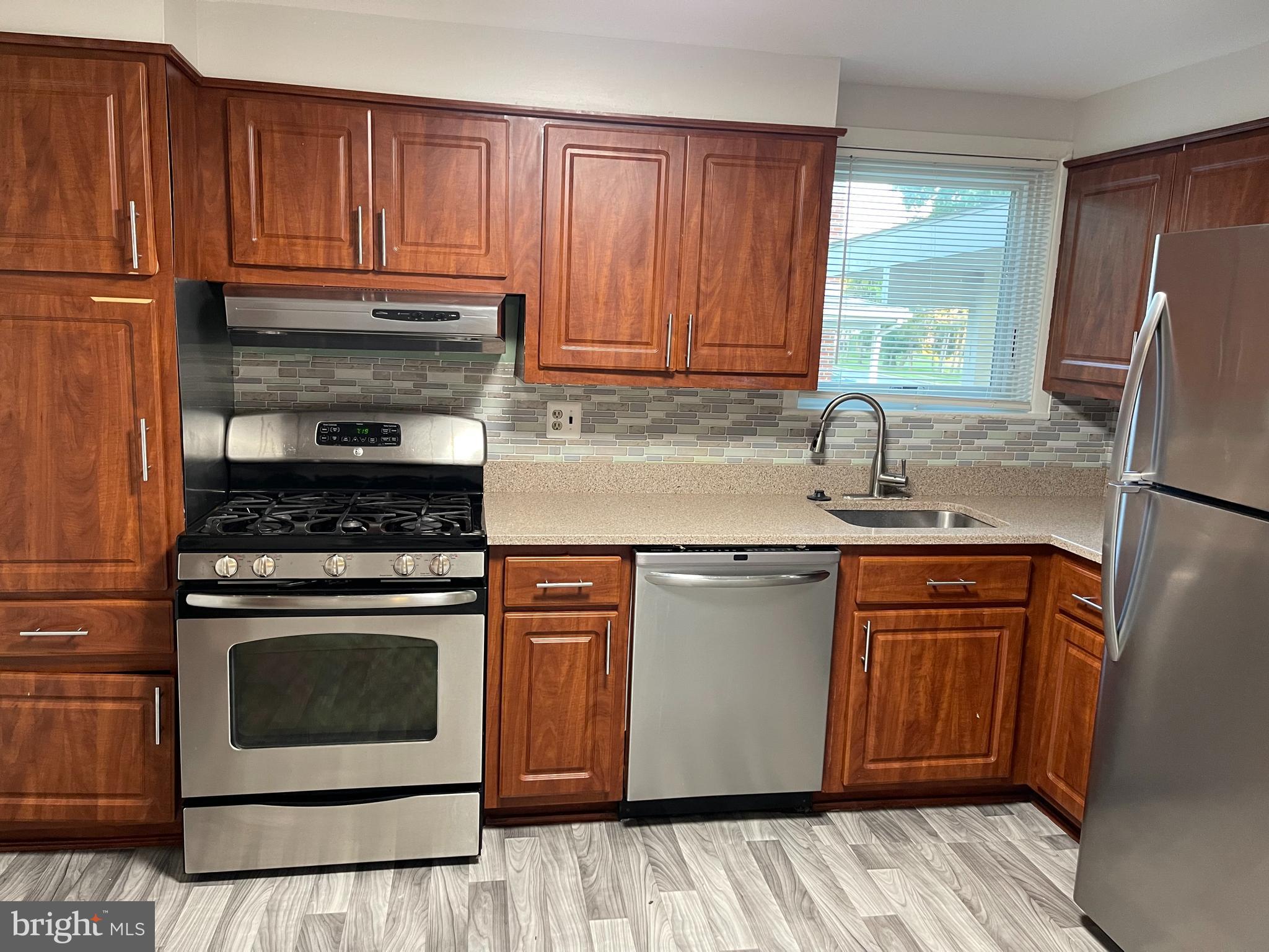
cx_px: 634
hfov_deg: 67.3
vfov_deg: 53.1
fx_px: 953
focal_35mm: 26
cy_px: 476
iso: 320
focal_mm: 5.1
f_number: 1.6
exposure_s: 1/60
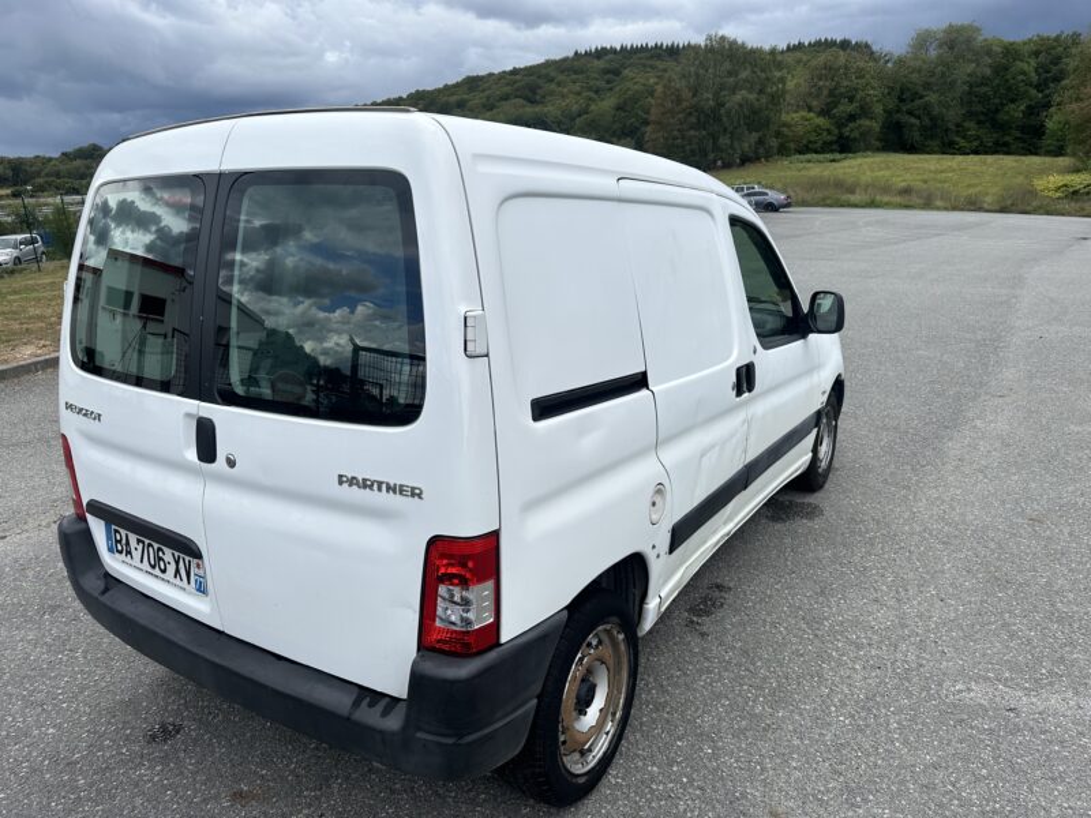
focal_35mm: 24
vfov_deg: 56.8
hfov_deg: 71.6
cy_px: 409
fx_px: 756
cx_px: 546
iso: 80
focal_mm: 6.86
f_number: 1.78
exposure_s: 1/2525
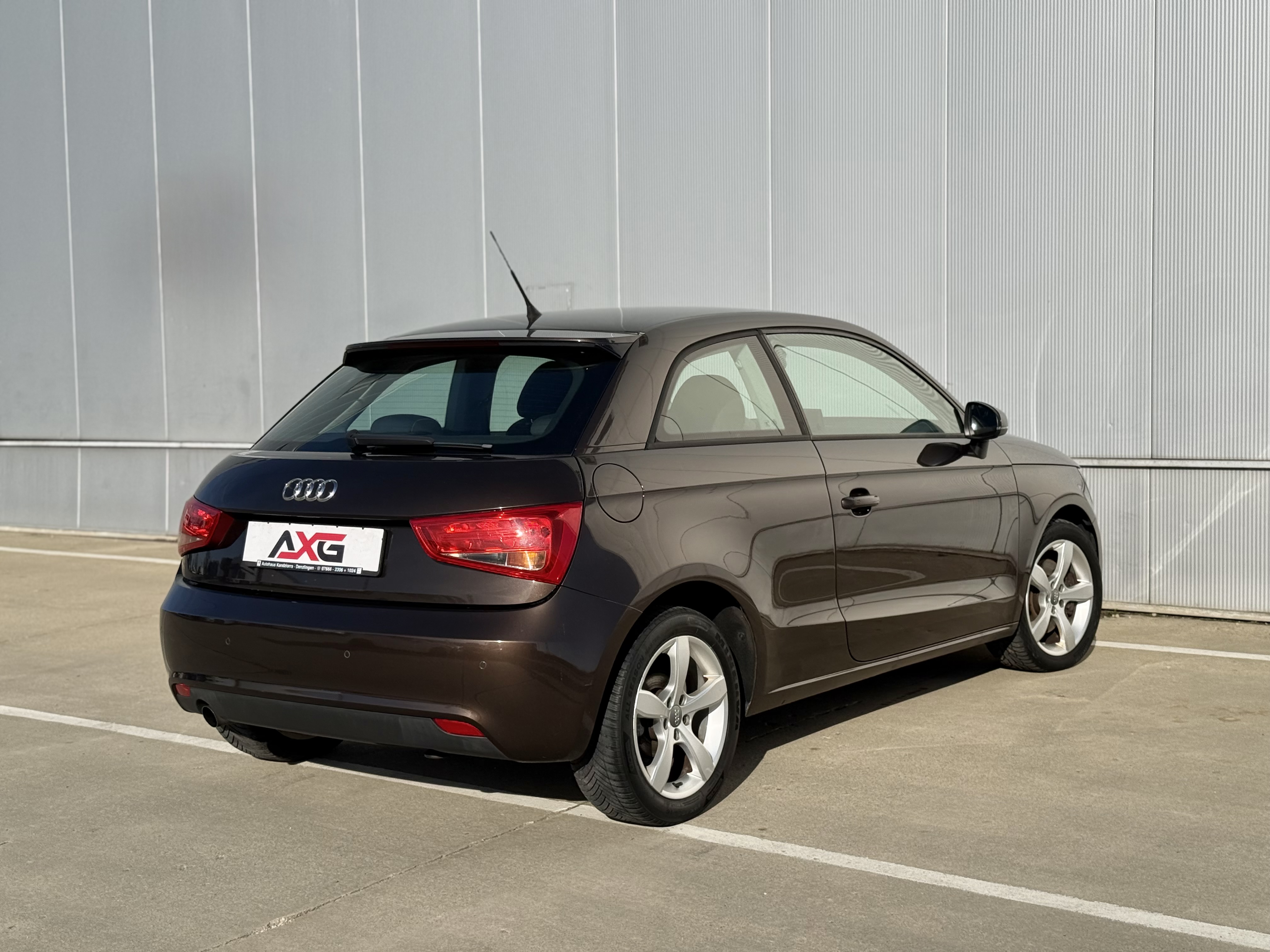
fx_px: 1761
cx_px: 635
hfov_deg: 39.7
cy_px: 476
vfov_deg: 30.3
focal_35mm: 48
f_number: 1.78
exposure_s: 1/8772
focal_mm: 6.76
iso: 80
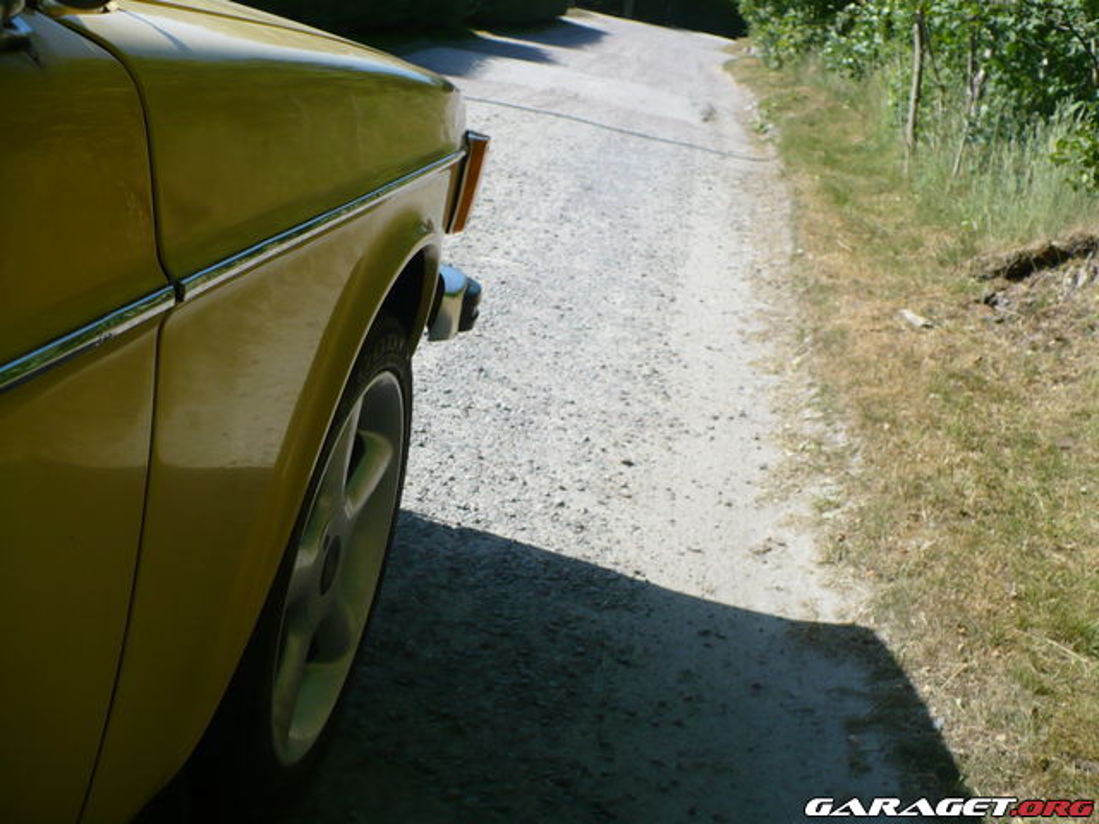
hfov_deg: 50.1
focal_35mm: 37
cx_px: 550
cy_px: 412
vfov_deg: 38.7
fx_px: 1175
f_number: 2.8
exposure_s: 1/1000
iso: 100
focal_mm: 6.1
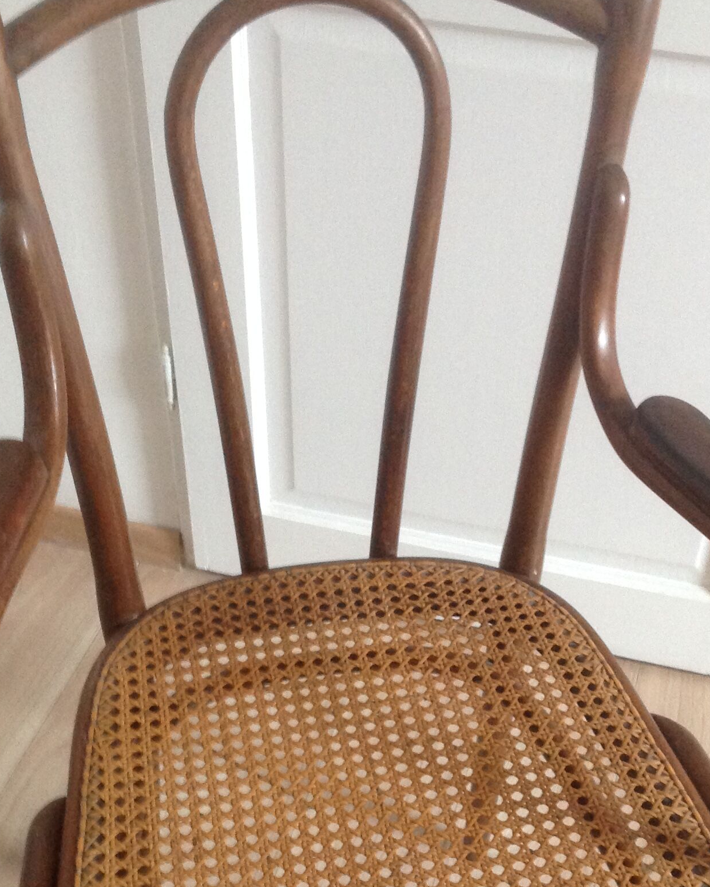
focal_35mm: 57
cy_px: 608
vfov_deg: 32.7
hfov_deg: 26.7
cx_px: 390
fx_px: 1497
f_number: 2.4
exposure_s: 1/15
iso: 250
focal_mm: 4.28
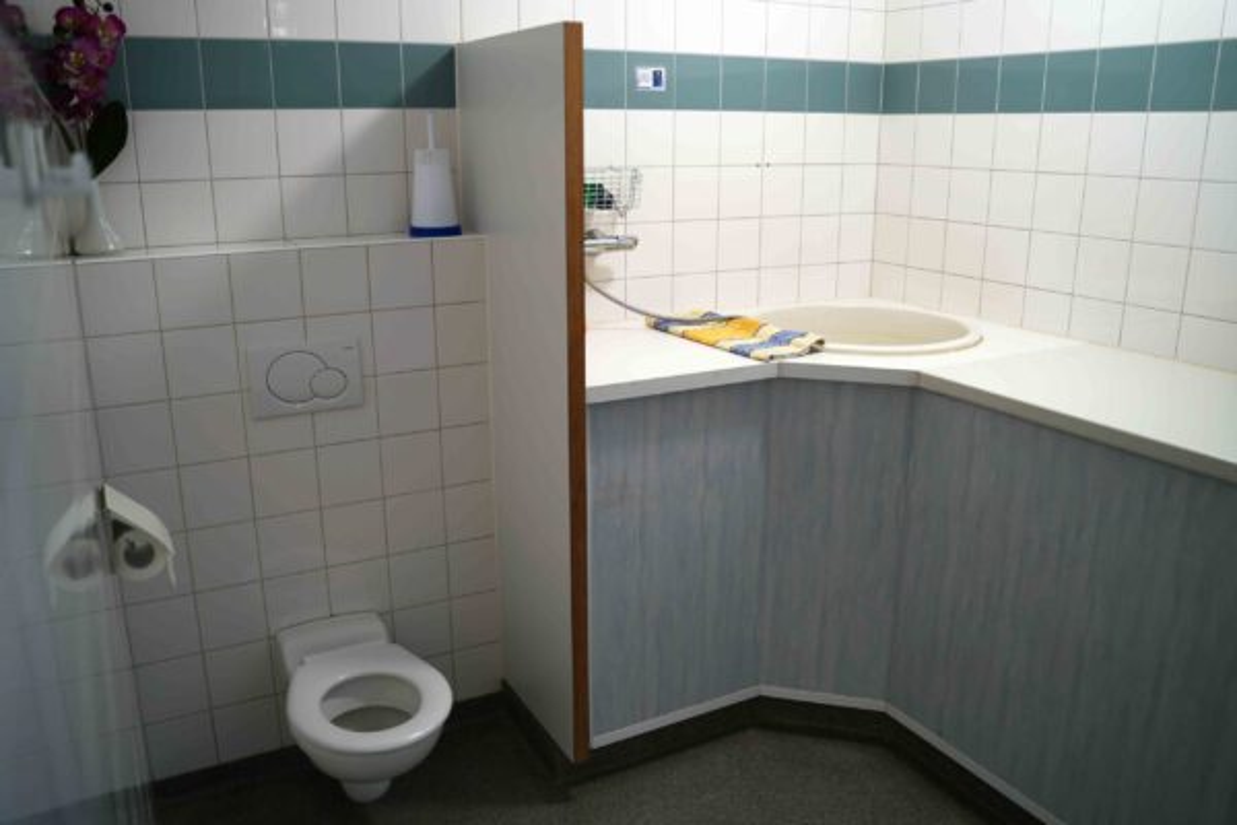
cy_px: 412
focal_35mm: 28
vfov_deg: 46.4
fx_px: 962
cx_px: 618
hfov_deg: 65.5
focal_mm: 28
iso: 200
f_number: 2.8
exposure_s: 1/30
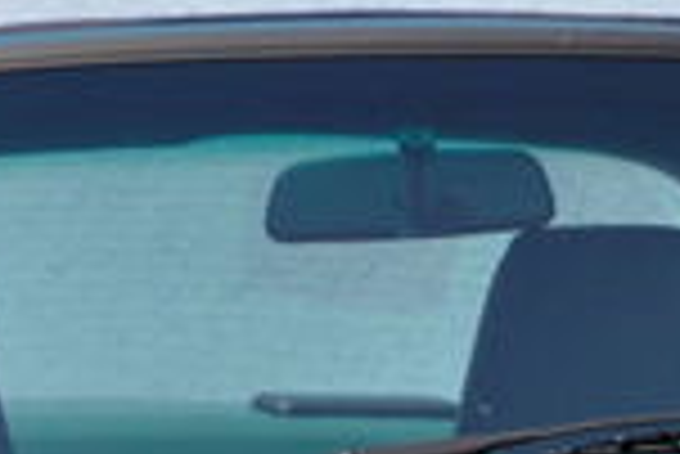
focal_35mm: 1597
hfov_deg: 1.3
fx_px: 30194
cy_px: 921
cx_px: 441
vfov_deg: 0.9
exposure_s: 1/640
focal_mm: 210
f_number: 6.3
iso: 500
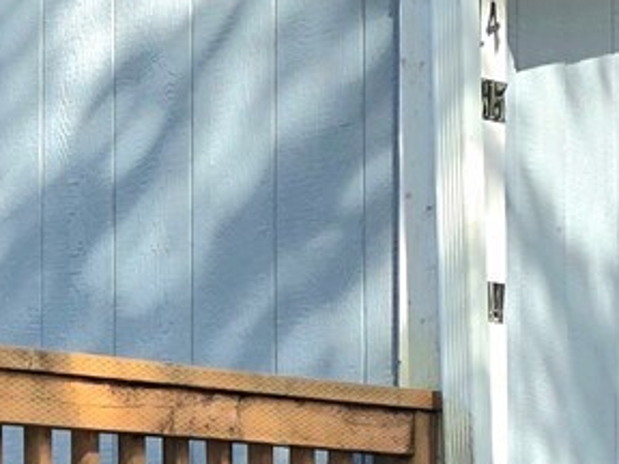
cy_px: 513
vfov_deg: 11.4
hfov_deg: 13.7
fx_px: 2289
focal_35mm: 128
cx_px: -520
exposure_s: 1/2500
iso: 80
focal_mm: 6.3
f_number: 1.7
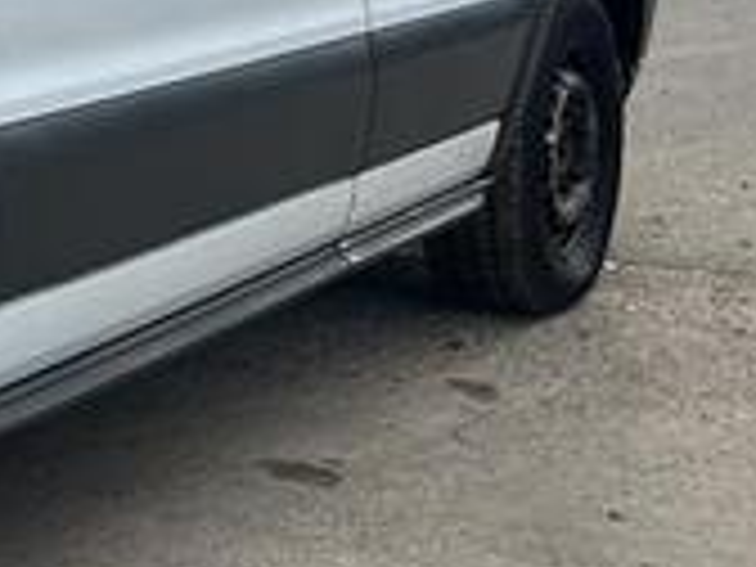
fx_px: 3036
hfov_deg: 12.2
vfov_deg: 10.5
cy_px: -122
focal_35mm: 139
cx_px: -873
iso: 50
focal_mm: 5.7
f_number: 1.5
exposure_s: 1/2045
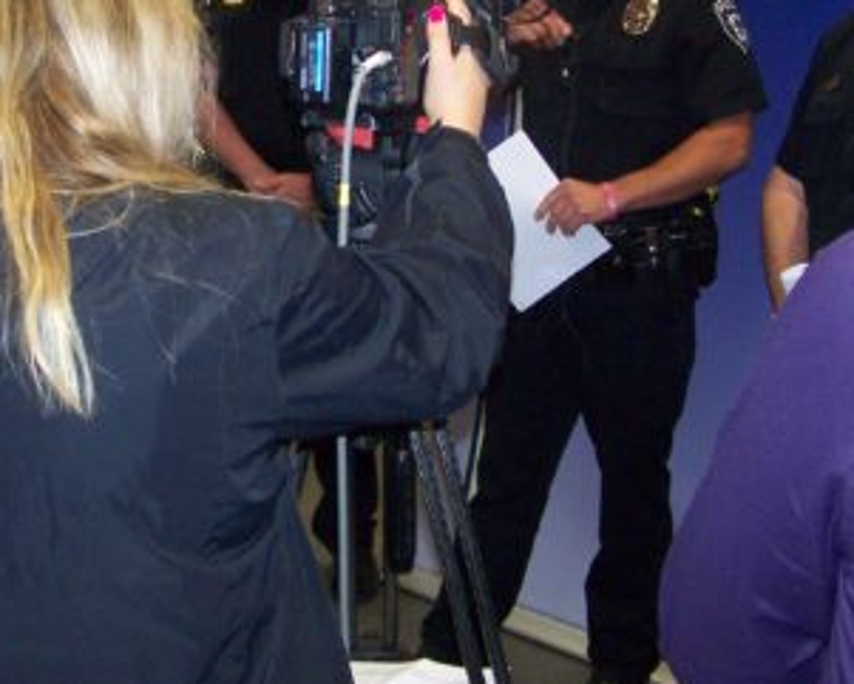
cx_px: 277
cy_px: 135
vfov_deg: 18.1
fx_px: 2124
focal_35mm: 84
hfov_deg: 22.6
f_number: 2.8
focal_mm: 6.3
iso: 160
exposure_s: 1/60
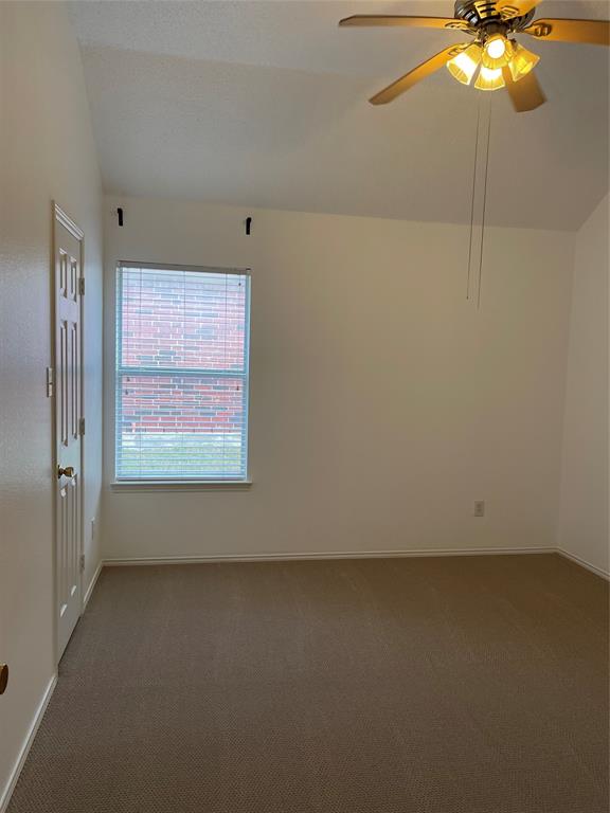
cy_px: 406
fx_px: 611
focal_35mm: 26
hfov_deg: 53.1
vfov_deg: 67.3
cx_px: 305
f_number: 1.6
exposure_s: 1/120
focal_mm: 5.1
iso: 125
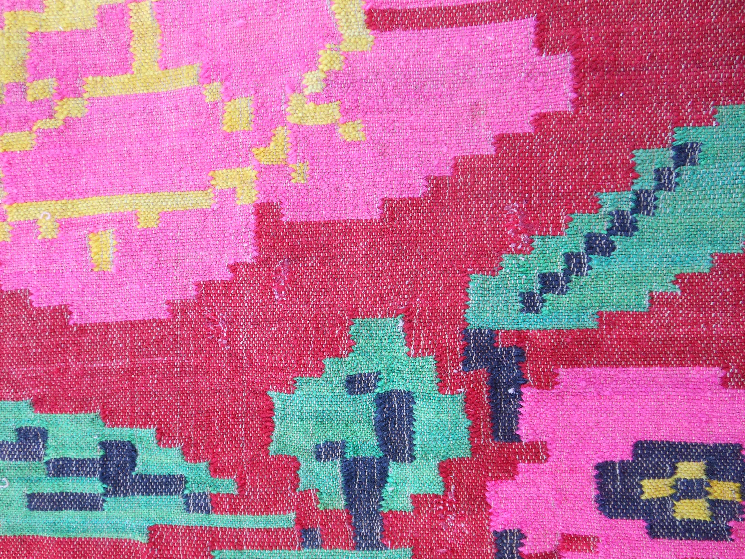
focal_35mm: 25
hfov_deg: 69.4
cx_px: 372
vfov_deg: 54.9
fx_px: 538
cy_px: 280
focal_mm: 4.5
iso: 80
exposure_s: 1/50
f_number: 3.2
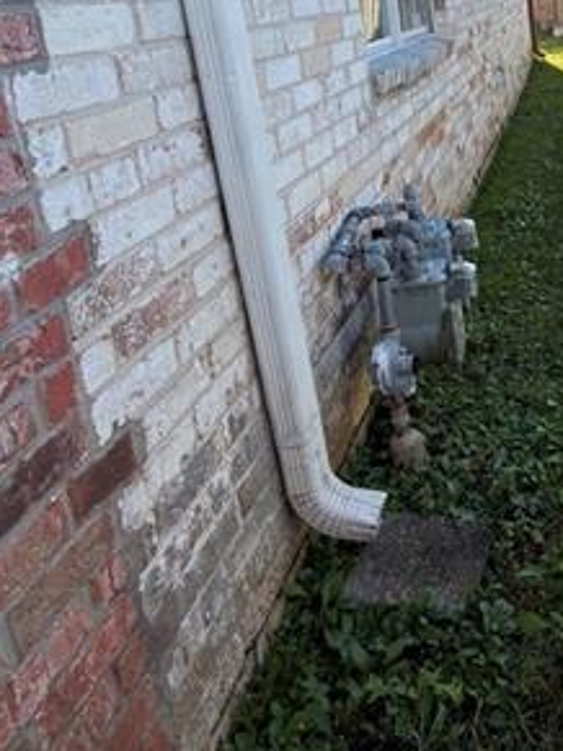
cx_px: 628
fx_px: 803
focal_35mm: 37
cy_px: 157
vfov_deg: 47.6
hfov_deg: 33.4
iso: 20
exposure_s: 1/326
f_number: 2.2
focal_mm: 2.22
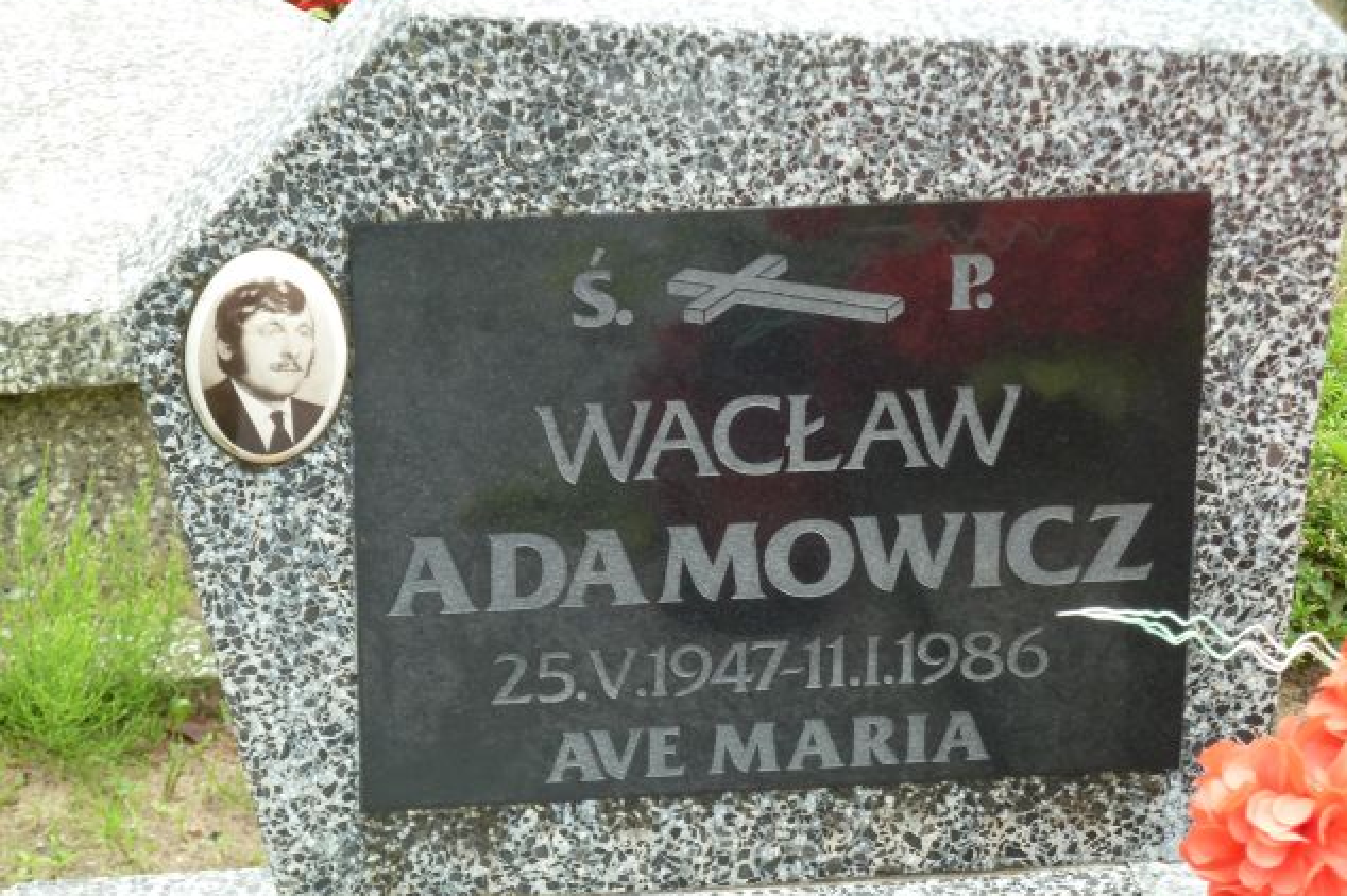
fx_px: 4674
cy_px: 478
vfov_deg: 11.0
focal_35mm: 125
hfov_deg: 16.4
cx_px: 678
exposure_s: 1/50
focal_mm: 19.5
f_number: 4.4
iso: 100
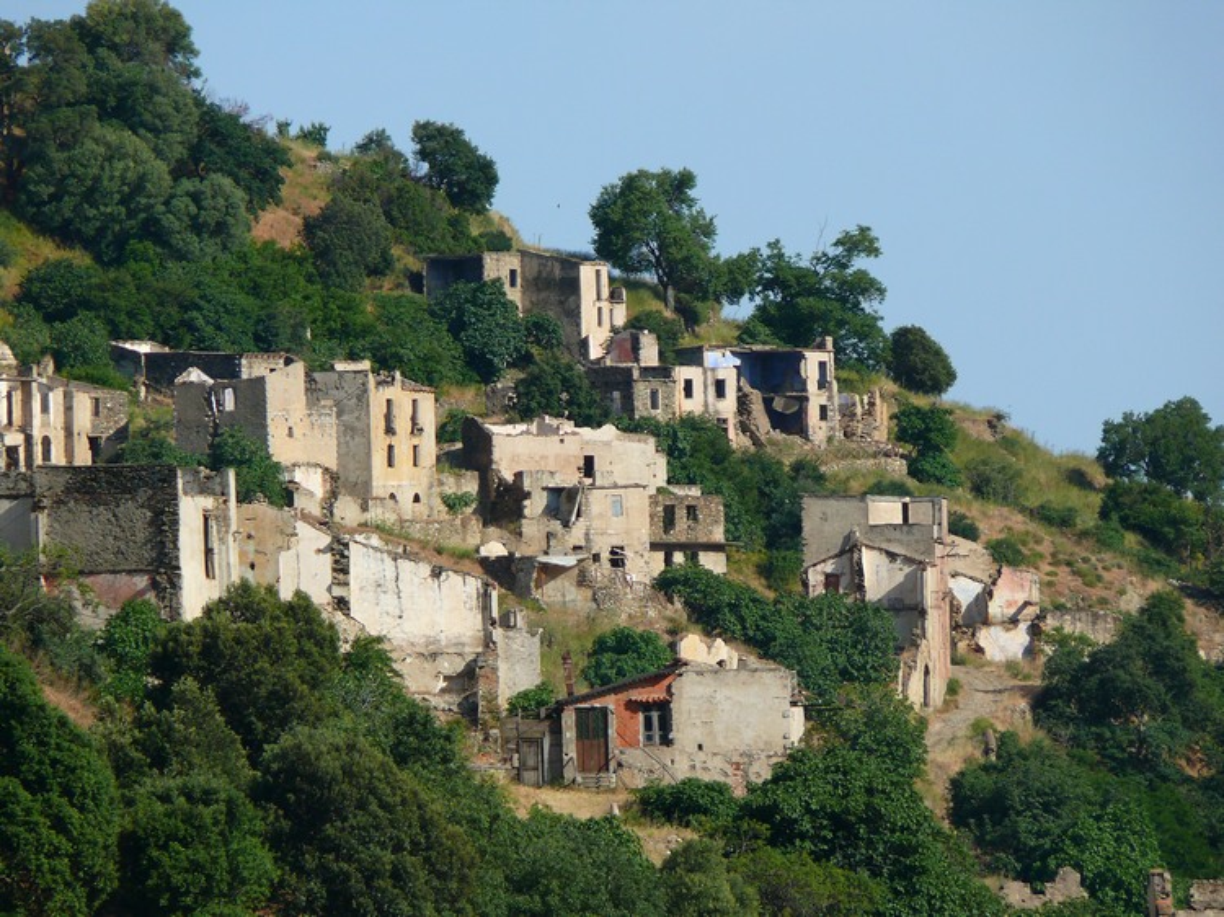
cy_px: 458
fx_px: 14846
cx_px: 612
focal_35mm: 420
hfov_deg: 4.7
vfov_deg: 3.5
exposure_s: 1/250
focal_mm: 88.8
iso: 100
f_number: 5
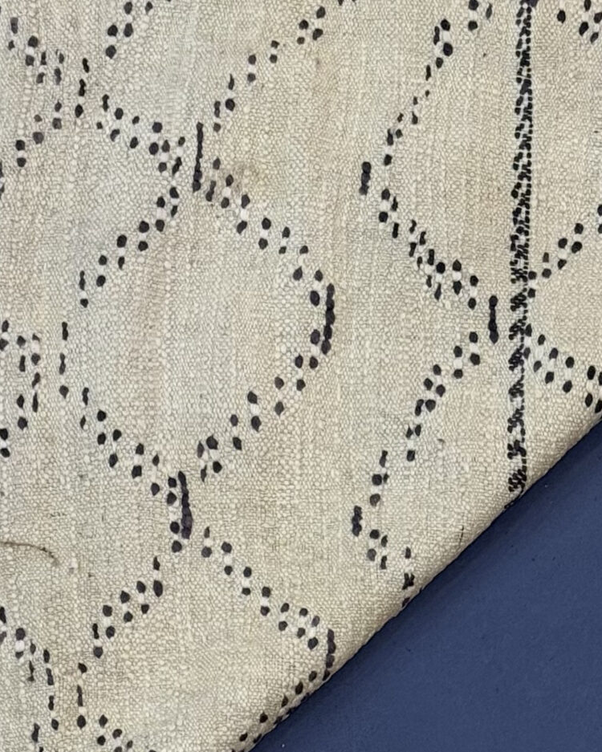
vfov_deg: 15.0
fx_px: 2850
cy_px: 173
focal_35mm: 128
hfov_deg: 12.0
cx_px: 417
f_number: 1.78
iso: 50
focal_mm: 6.76
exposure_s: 1/50
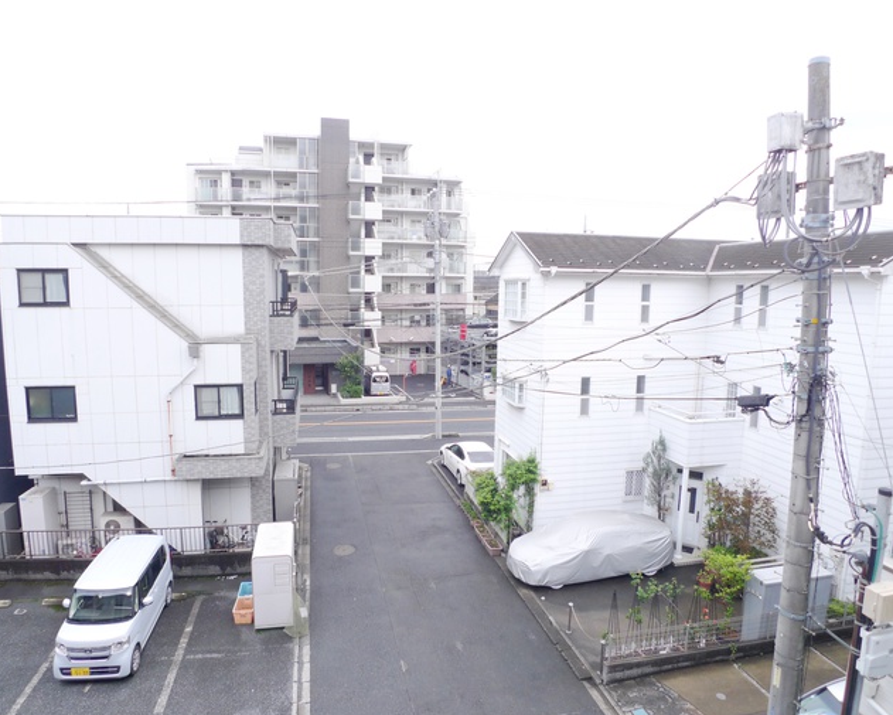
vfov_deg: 54.9
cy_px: 353
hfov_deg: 66.0
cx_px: 419
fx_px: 687
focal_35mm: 26
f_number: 2.8
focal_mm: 5.1
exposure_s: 1/400
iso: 80
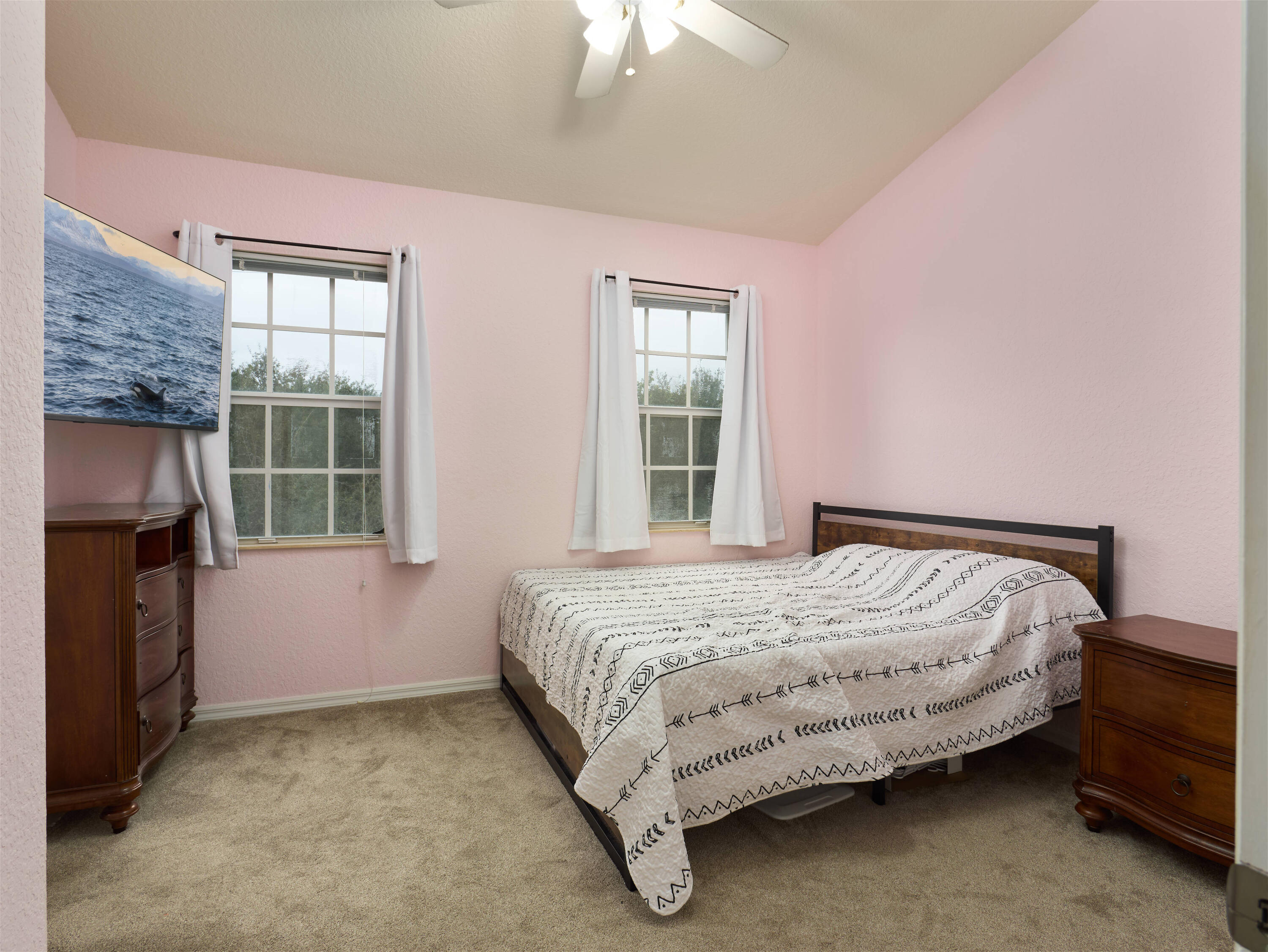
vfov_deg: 71.6
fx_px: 660
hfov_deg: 87.7
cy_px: 476
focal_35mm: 18
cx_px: 634
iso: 100
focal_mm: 9
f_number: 5.6
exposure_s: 1/250
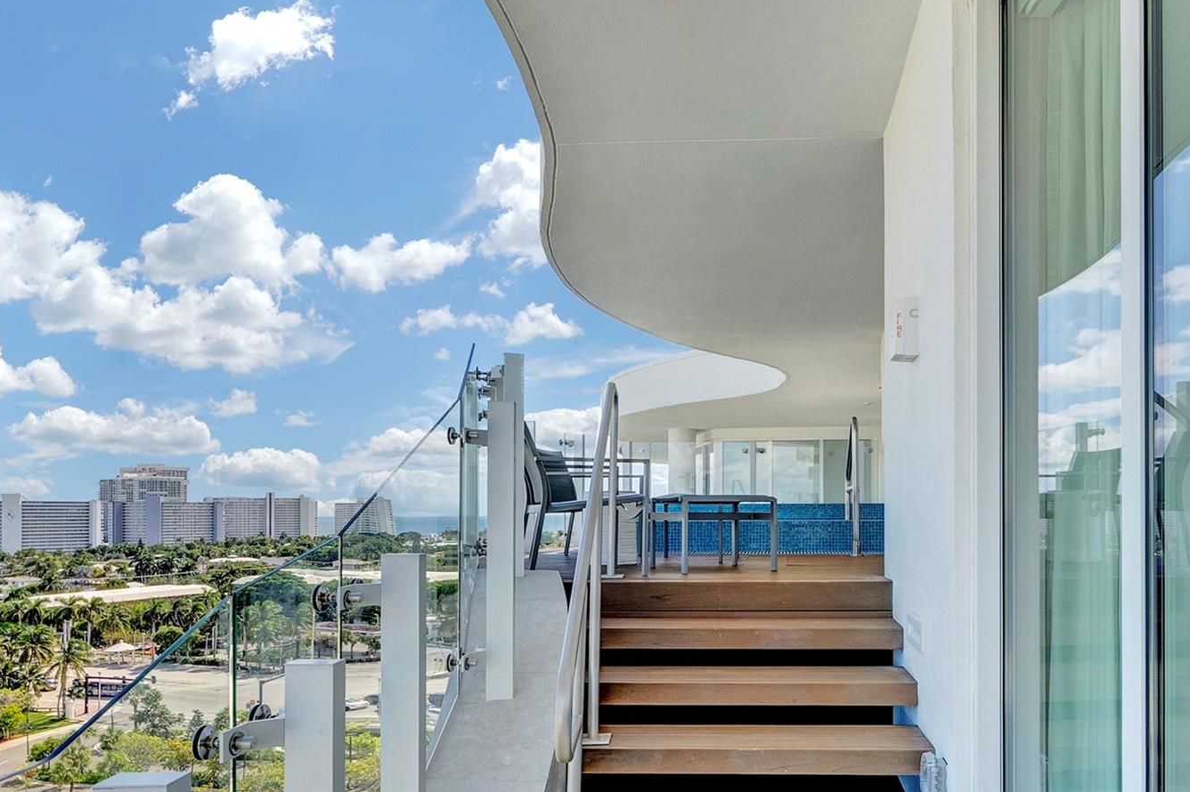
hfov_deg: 71.8
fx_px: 806
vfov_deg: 51.8
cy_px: 503
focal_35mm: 24
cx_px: 735
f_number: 10
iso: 400
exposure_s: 1/500
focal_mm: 15.9
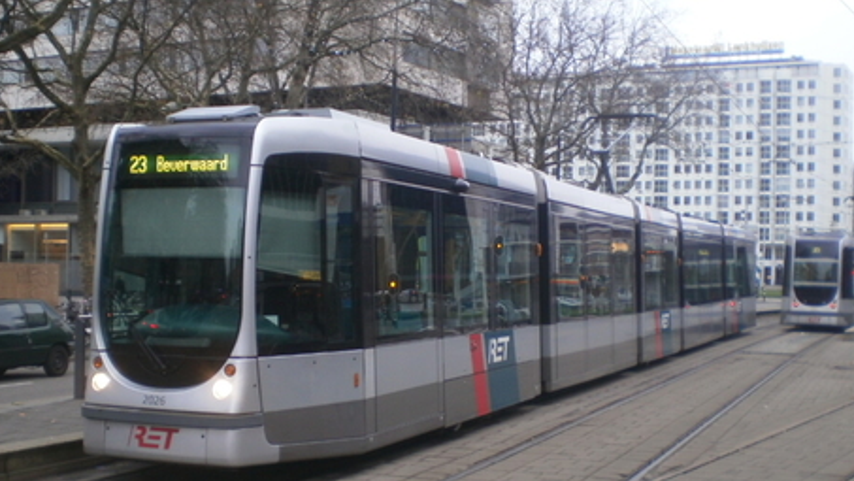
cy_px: 290
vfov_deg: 23.0
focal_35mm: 52
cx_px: 426
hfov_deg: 39.9
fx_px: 1178
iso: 100
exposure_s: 1/40
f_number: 3.1
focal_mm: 6.3
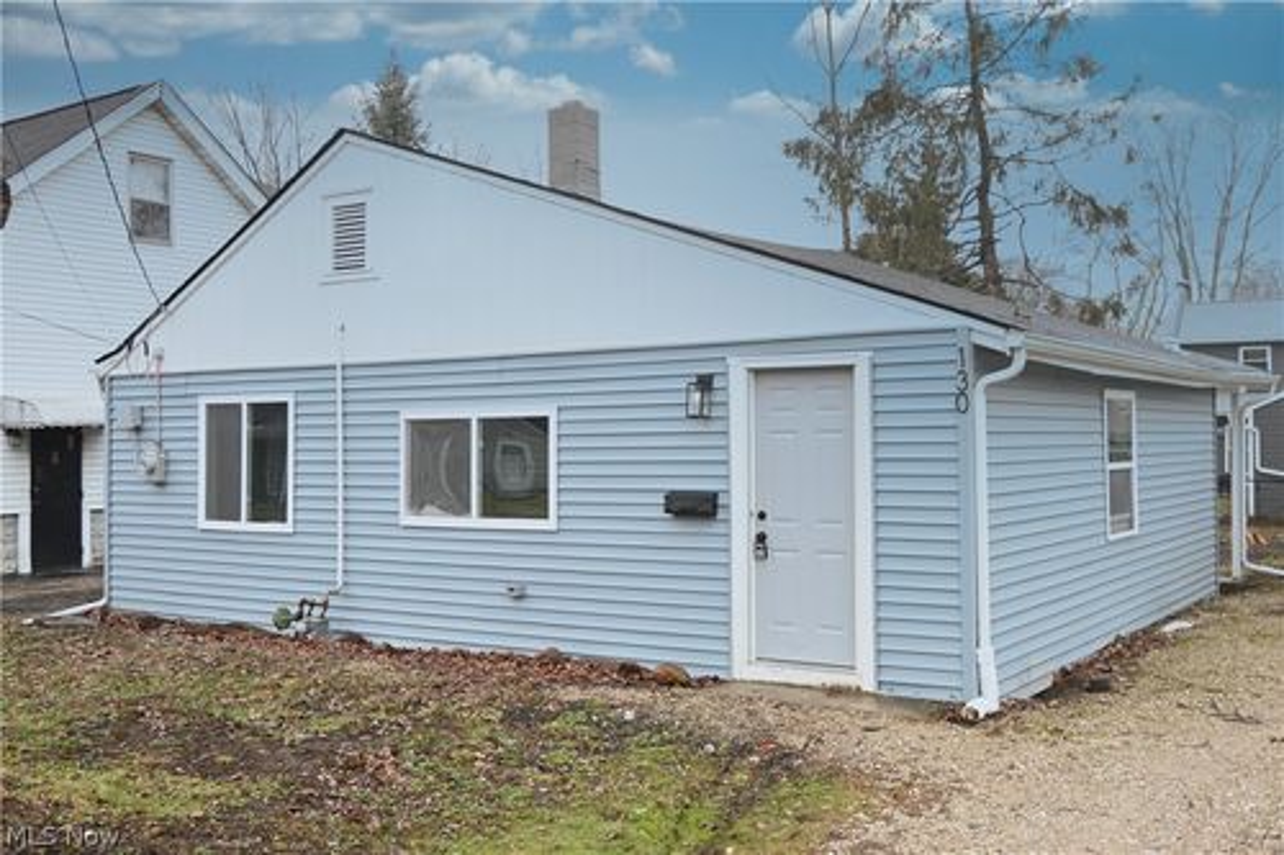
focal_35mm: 32
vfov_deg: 41.7
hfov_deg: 59.5
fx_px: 1123
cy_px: 428
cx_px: 642
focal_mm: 21
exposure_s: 1/30
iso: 220
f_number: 4
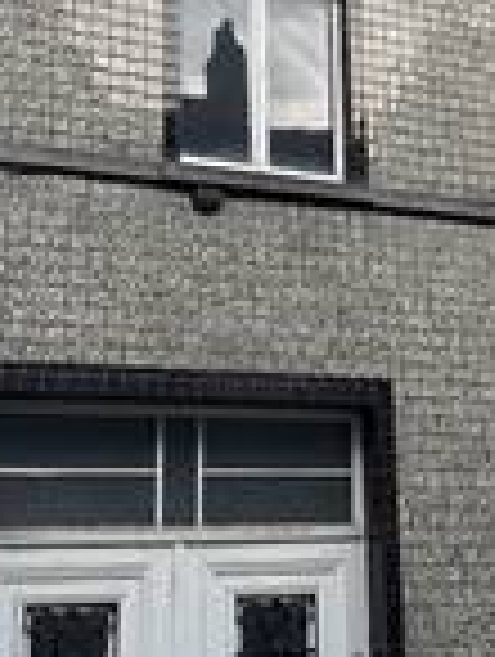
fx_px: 1331
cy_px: 200
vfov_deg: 27.5
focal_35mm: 70
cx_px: 387
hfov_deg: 20.9
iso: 80
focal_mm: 6.86
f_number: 1.78
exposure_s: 1/555
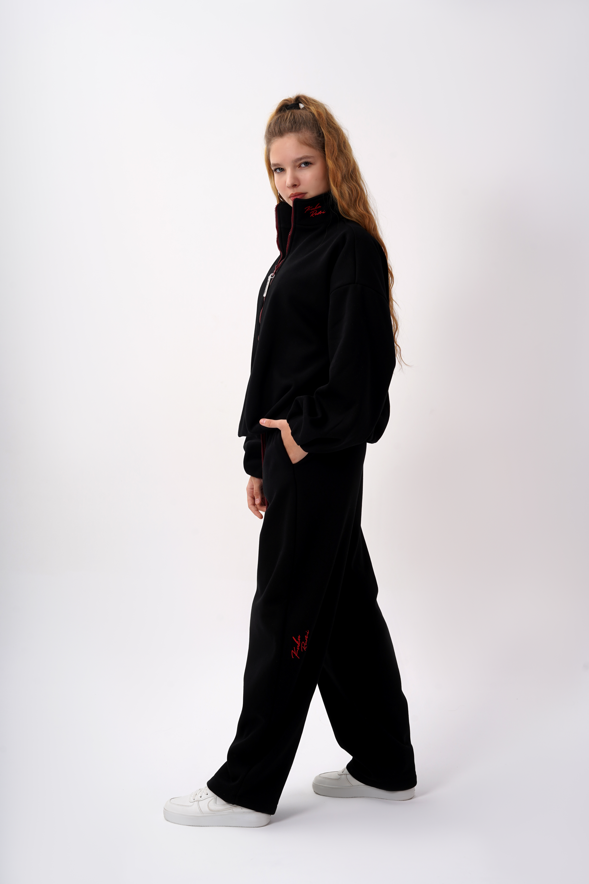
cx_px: 294
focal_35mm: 50
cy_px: 442
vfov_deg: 39.6
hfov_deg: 27.0
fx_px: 1227
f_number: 10
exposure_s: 1/160
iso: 100
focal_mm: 50
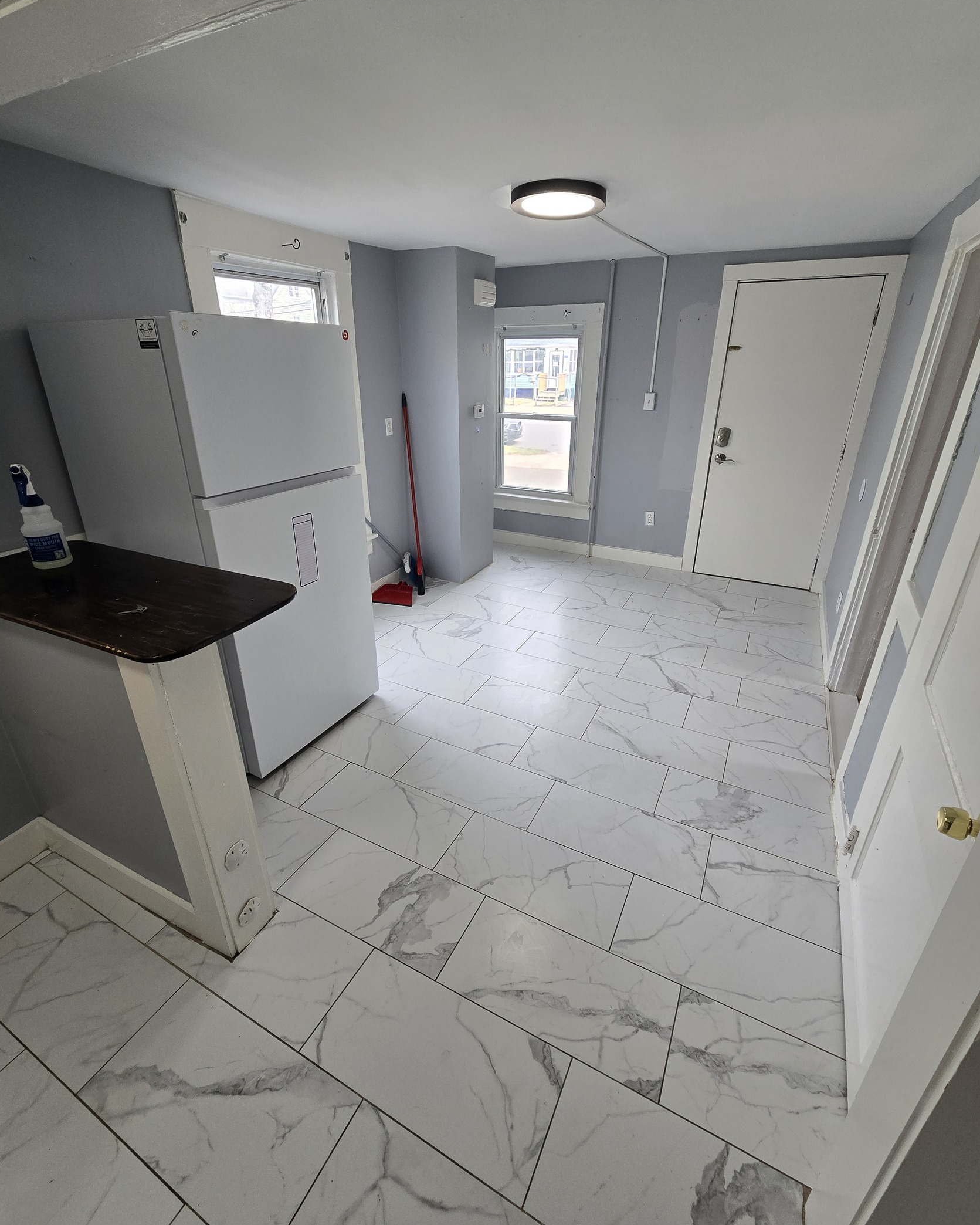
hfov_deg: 88.0
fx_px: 507
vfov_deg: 100.7
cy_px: 611
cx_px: 493
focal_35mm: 14
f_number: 2.2
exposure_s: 1/120
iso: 50
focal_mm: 2.2
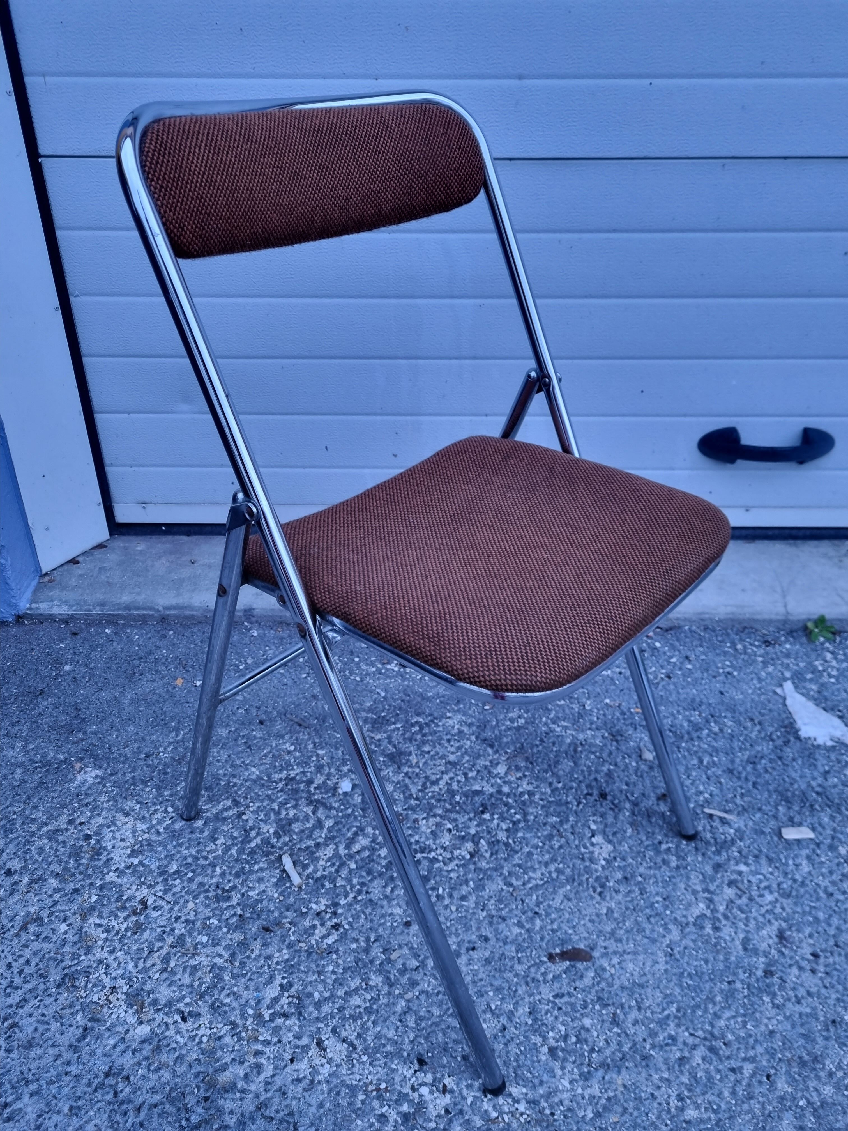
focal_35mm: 26
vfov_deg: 67.3
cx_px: 424
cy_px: 566
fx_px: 849
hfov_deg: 53.1
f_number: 1.8
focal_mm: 5.4
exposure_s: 1/50
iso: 160
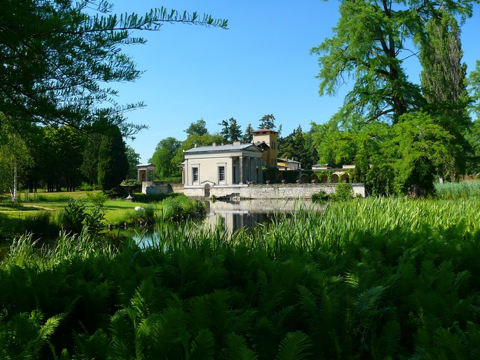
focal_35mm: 35
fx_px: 485
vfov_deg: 40.7
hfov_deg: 52.6
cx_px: 240
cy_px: 180
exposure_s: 1/160
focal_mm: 7.4
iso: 100
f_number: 4
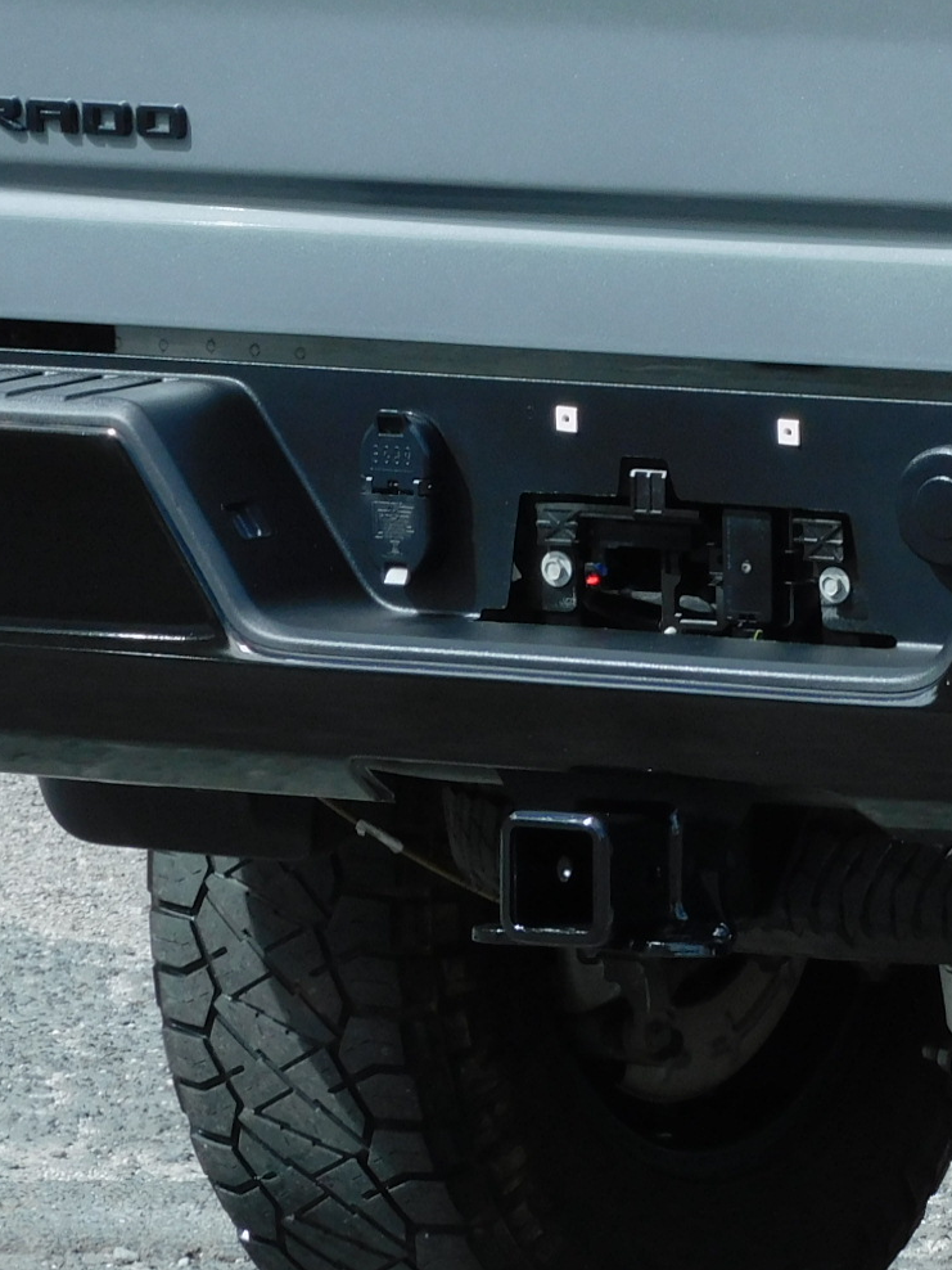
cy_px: 217
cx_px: 930
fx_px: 16868
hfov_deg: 3.2
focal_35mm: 460
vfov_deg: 4.3
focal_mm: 35.8
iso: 125
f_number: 5.3
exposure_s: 1/250
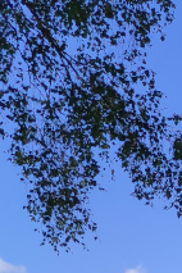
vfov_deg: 15.0
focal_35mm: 122
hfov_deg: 8.9
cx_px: 564
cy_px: 463
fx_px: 925
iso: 100
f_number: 1.89
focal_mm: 5.43
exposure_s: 1/1891
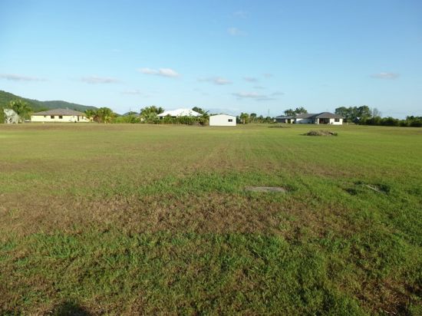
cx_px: 211
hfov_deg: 71.6
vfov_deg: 56.8
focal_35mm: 24
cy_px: 158
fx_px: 292
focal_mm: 4.3
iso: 100
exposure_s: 1/500
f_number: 4
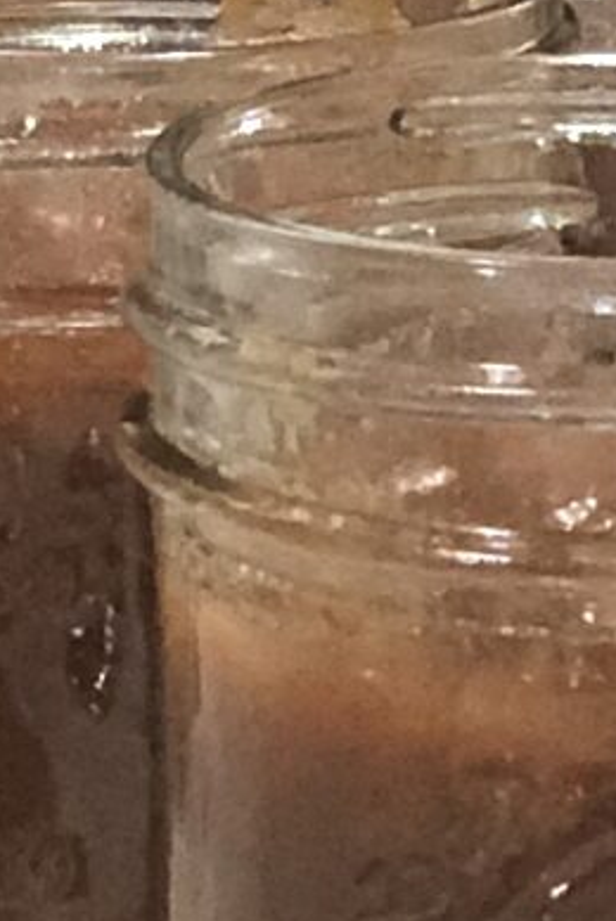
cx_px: 487
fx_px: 5611
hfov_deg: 6.3
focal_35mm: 219
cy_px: -1245
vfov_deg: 8.6
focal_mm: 2.87
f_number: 2.2
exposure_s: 1/30
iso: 320
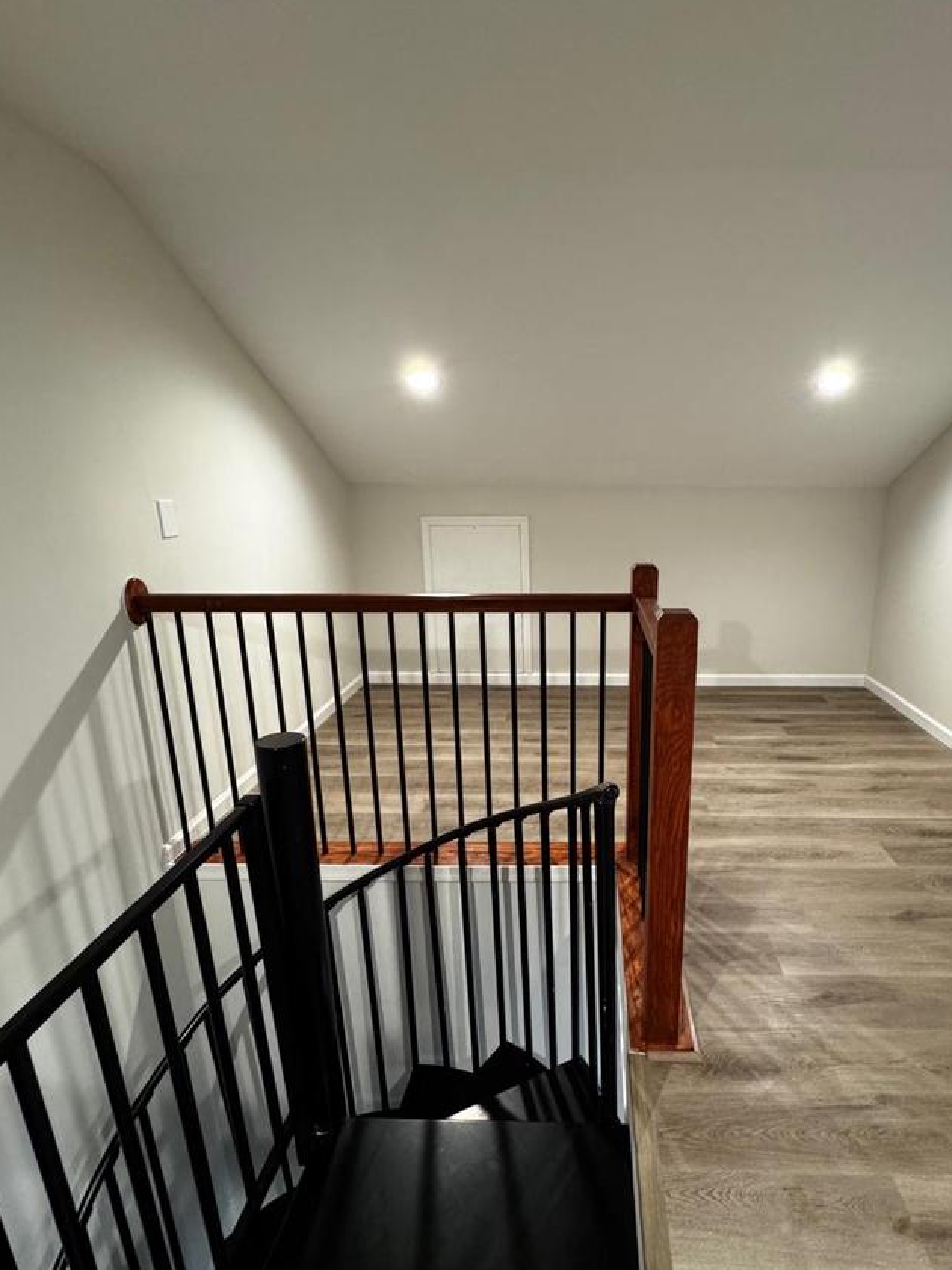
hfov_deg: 70.9
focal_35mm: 18
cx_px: 570
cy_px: 650
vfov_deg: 87.7
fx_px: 660
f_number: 2.2
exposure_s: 1/60
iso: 400
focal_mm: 2.22
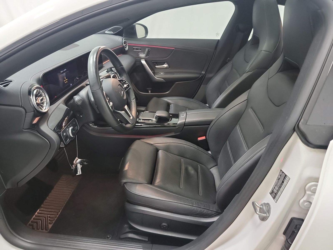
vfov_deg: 56.8
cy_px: 125
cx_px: 166
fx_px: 231
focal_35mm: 24
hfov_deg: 71.6
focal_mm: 6.7
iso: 823
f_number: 1.8
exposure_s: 1/19
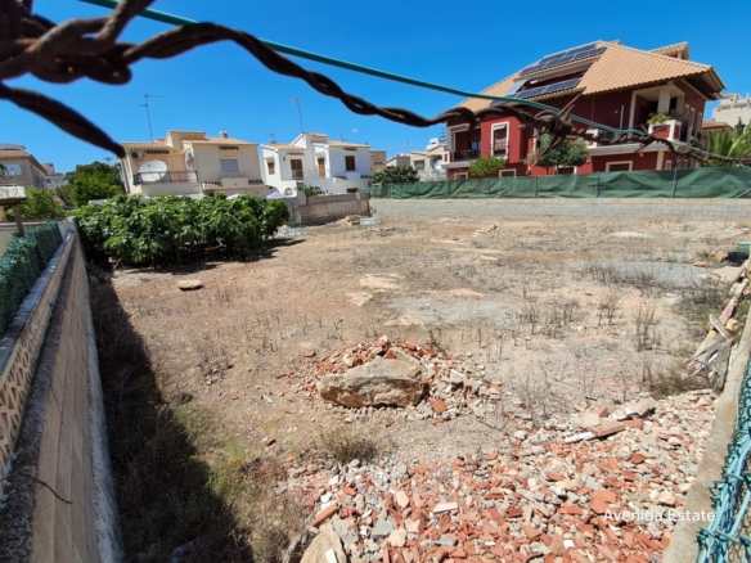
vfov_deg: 78.1
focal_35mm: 16
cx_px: 376
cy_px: 282
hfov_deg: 94.5
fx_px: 347
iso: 40
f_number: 2.2
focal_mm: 1.64
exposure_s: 1/1445
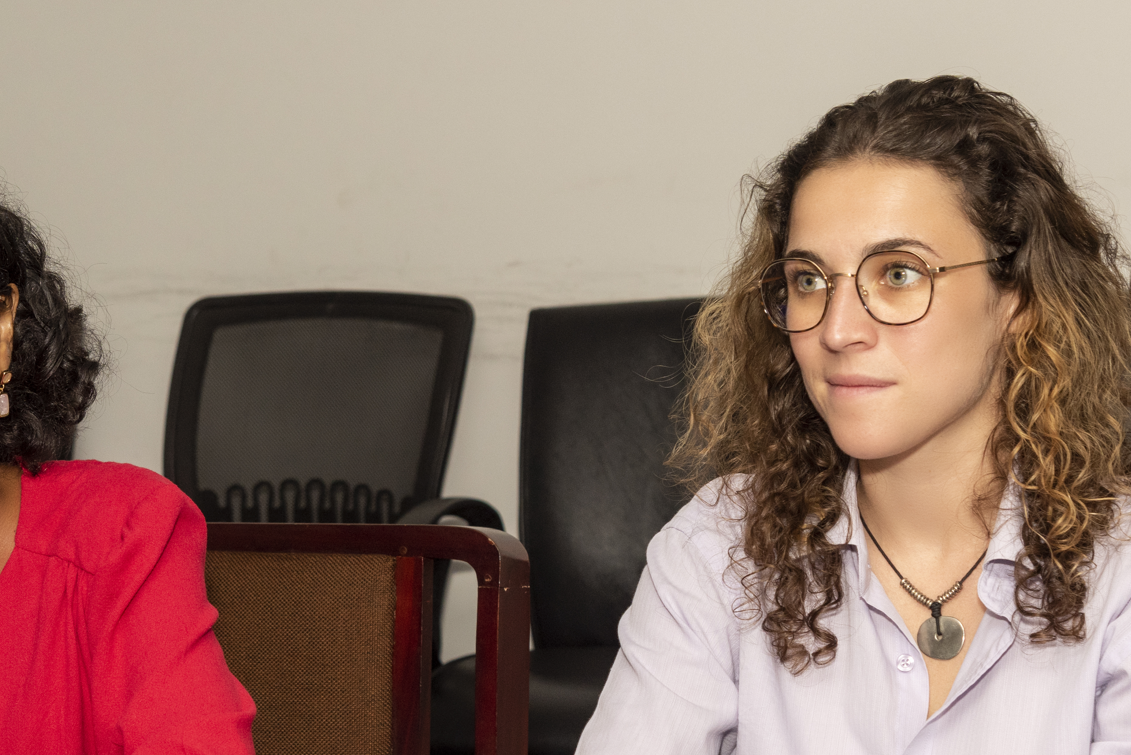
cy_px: 401
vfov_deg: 12.6
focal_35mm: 109
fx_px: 3425
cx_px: 326
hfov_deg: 18.7
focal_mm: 55
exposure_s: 1/125
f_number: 5.6
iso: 400
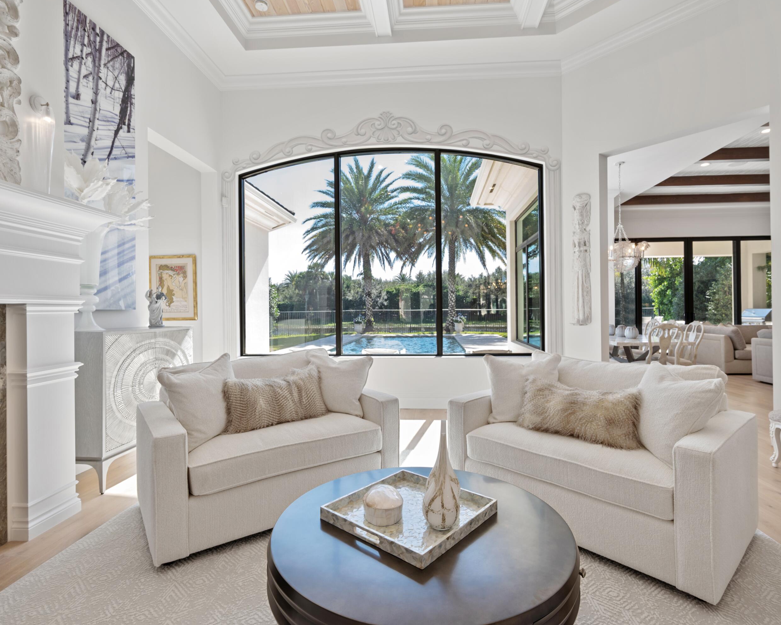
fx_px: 406
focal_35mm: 18
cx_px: 401
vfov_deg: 75.2
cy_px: 311
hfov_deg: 87.7
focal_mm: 15.5
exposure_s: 1/8
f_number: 9
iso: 200
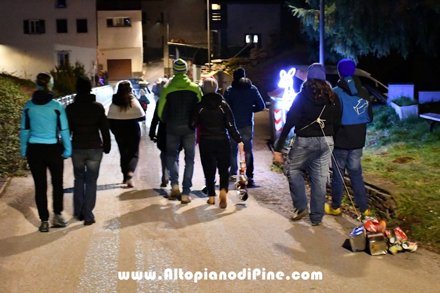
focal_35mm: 45
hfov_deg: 43.6
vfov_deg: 29.9
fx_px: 550
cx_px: 220
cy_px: 146
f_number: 4
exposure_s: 1/30
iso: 12800
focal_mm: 30
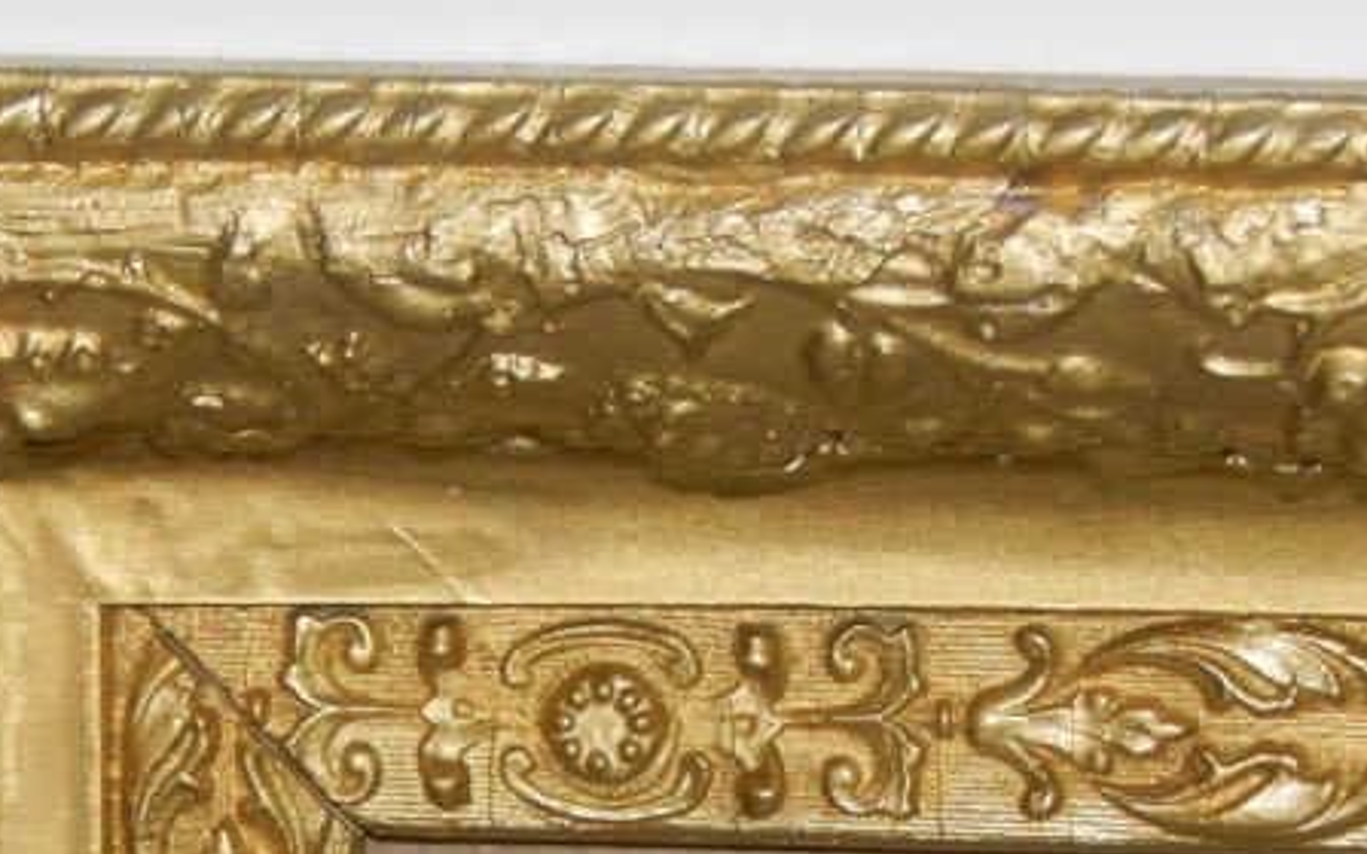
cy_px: 1135
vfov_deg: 3.4
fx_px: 14269
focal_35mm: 383
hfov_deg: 5.5
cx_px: 430
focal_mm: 28.7
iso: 200
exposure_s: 1/30
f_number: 5.1
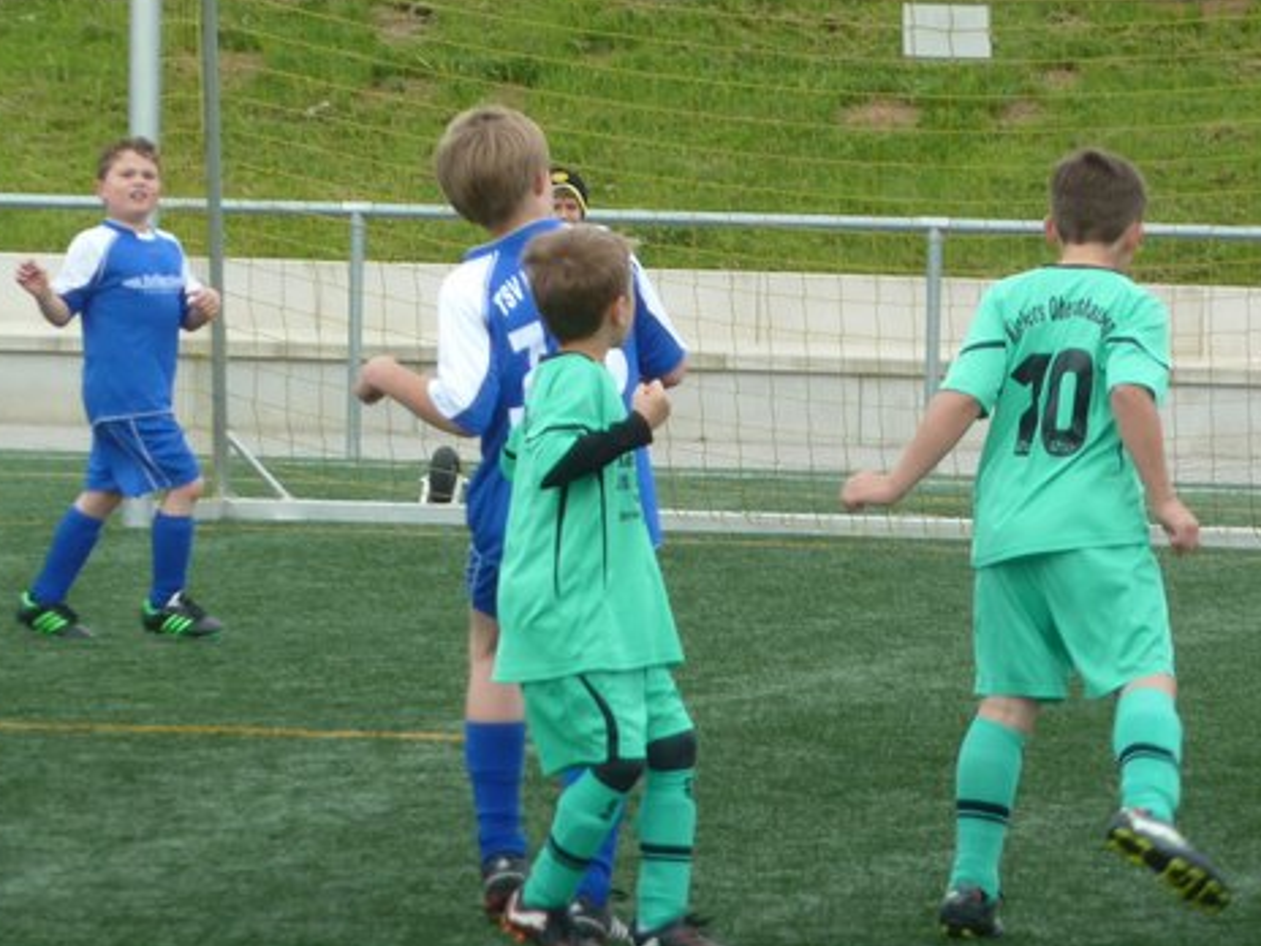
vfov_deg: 3.3
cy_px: 281
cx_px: 780
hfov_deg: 4.4
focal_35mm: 453
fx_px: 16502
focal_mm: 49.2
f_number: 4.9
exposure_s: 1/250
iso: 160
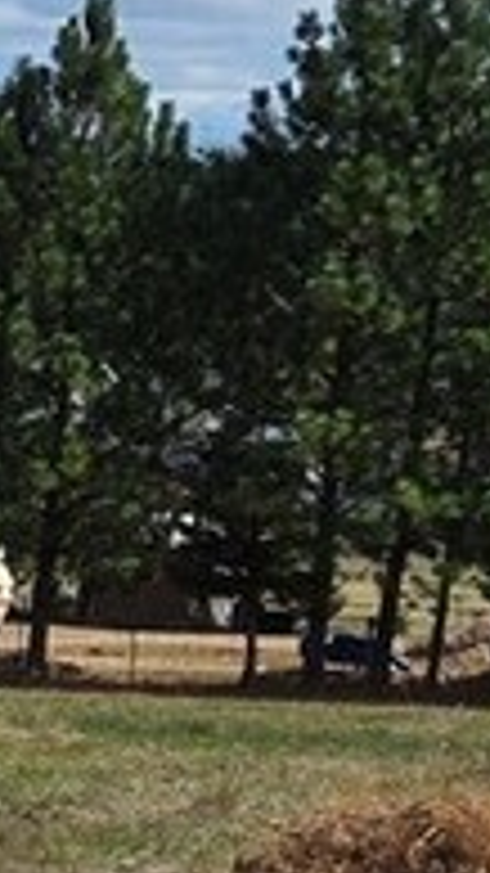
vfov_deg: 11.5
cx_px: -1623
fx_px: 4300
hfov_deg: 5.5
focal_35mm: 186
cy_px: 814
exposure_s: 1/2921
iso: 32
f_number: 1.8
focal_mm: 5.4
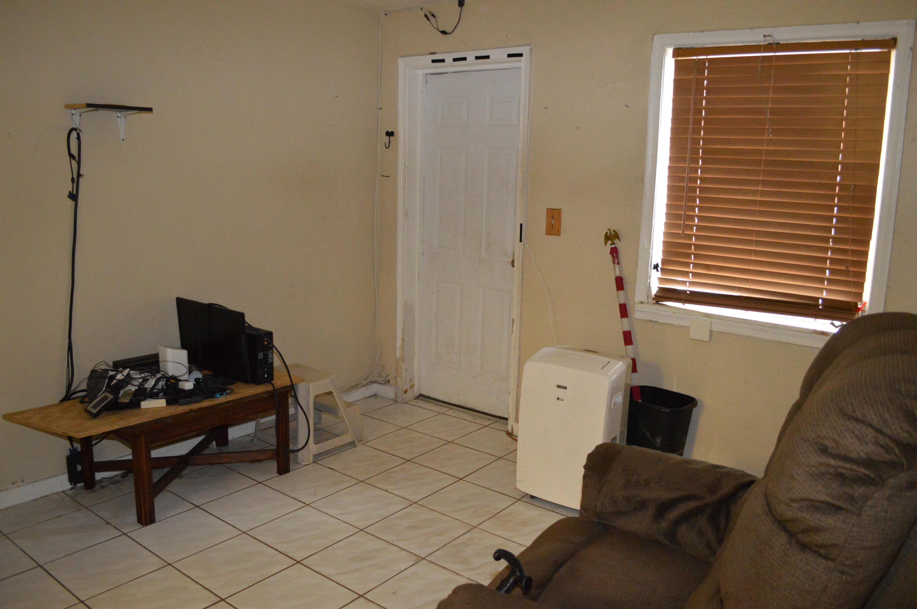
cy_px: 304
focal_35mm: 27
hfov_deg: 67.4
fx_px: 687
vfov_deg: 47.8
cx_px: 458
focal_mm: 18
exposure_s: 1/60
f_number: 3.5
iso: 3200
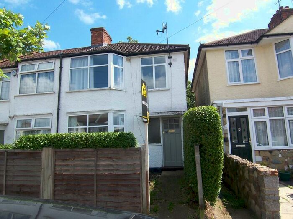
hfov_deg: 73.9
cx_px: 146
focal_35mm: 23
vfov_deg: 58.9
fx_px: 195
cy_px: 110
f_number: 5.6
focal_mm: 3.8
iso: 64
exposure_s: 1/160
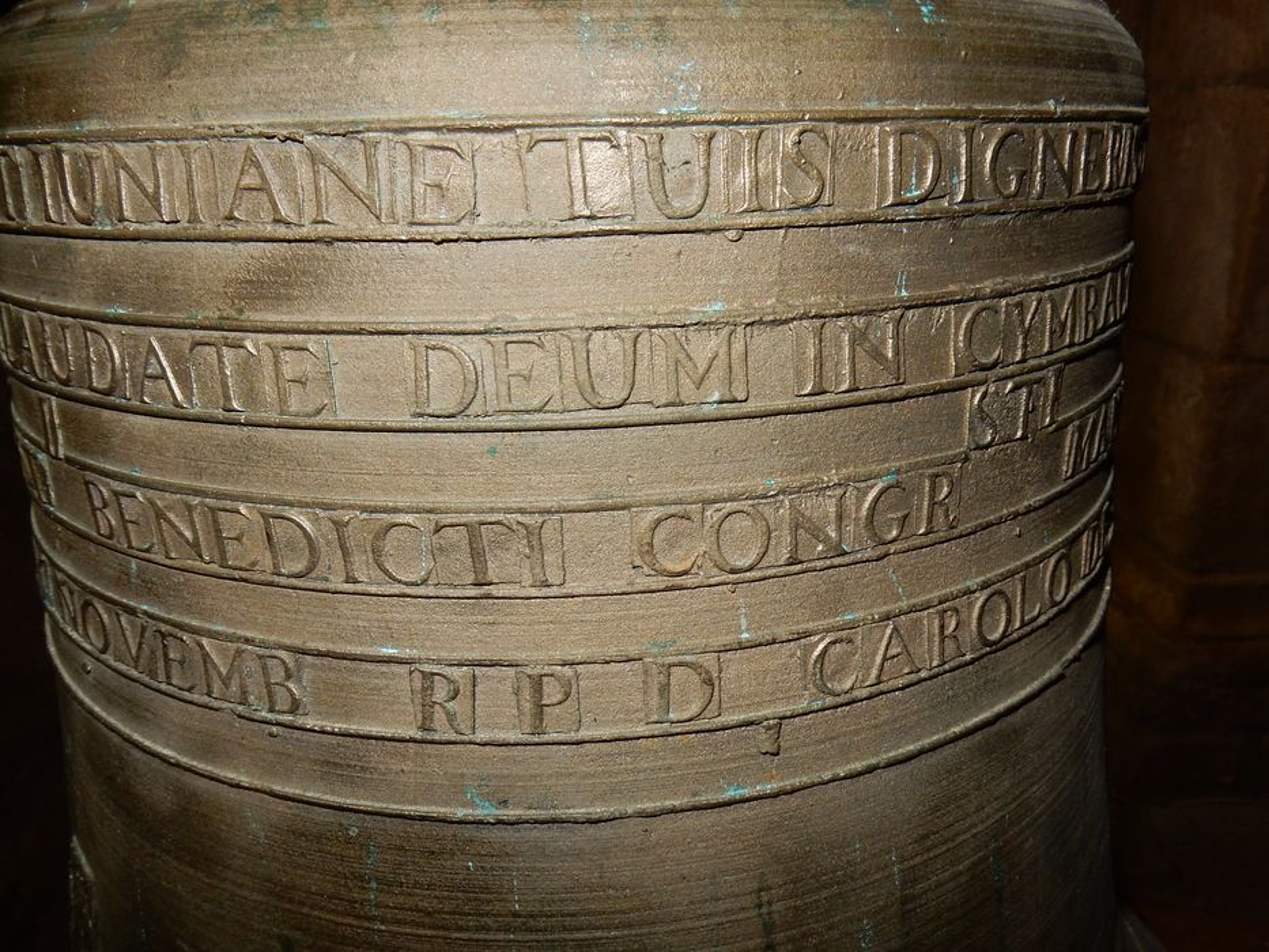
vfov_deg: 54.9
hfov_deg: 69.4
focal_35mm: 25
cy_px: 476
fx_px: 917
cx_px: 634
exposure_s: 1/30
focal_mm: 4.5
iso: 200
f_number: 3.7
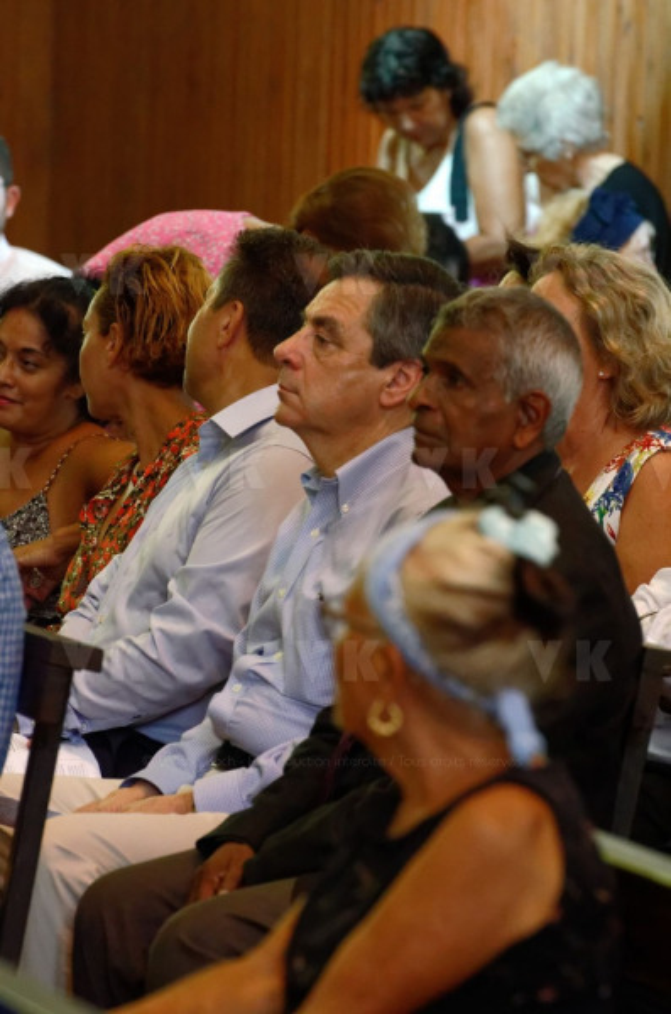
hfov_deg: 4.6
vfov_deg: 6.9
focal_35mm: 300
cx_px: 336
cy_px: 507
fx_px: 8431
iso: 1000
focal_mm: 200
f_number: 5.6
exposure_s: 1/100
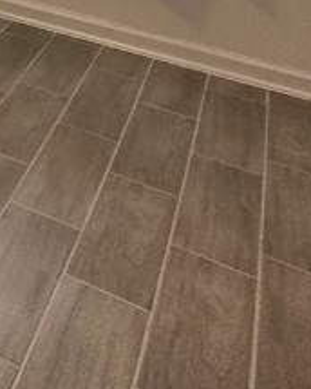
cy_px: -176
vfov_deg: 23.8
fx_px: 748
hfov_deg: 12.9
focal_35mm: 65
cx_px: -537
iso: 160
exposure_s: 1/60
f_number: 2.2
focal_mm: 2.22
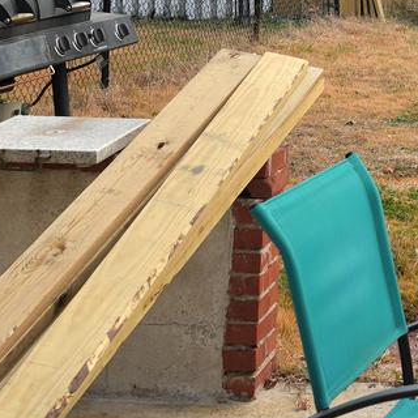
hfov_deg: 16.2
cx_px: 627
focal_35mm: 98
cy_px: -197
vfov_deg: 16.3
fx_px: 1339
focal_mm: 16
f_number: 4
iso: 100
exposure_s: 1/60.2
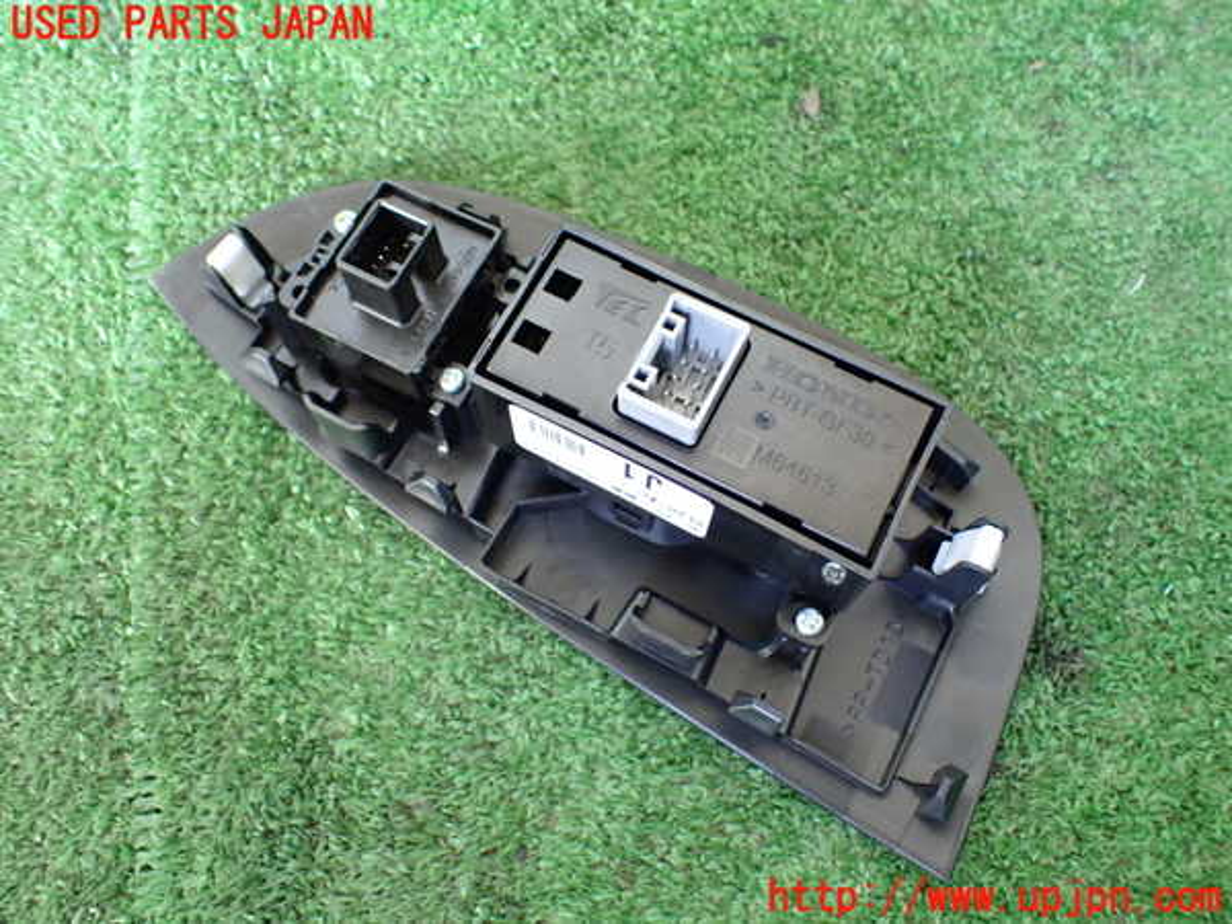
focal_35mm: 30
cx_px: 616
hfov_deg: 60.0
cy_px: 462
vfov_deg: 46.8
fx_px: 1068
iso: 800
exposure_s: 1/50
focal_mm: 5.4
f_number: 2.3
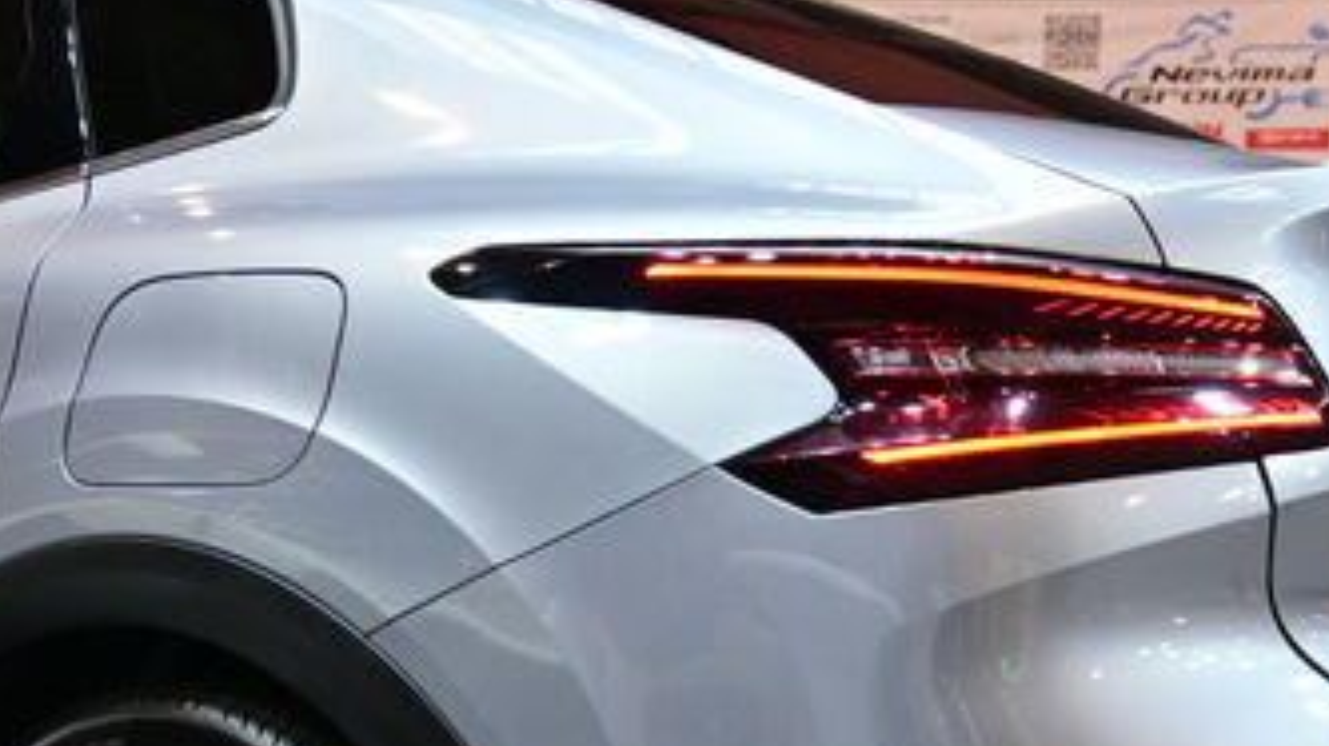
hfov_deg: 25.3
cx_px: 758
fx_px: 2958
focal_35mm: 84
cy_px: 728
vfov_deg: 14.2
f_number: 4.8
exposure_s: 1/50
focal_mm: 29
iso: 450
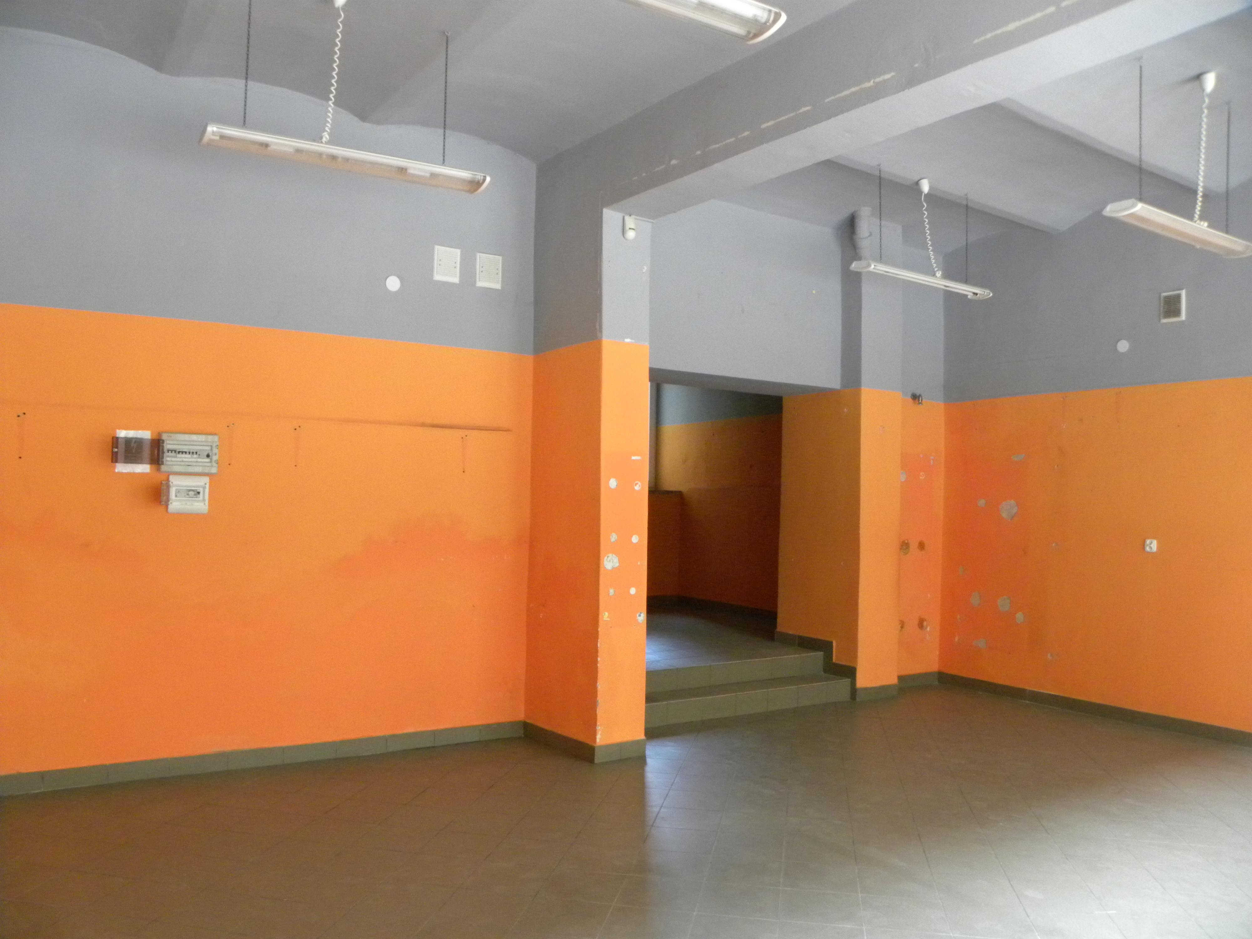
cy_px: 470
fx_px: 977
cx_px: 626
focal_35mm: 27
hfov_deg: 65.3
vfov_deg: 51.4
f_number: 2.8
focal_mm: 4.8
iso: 400
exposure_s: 1/29.2
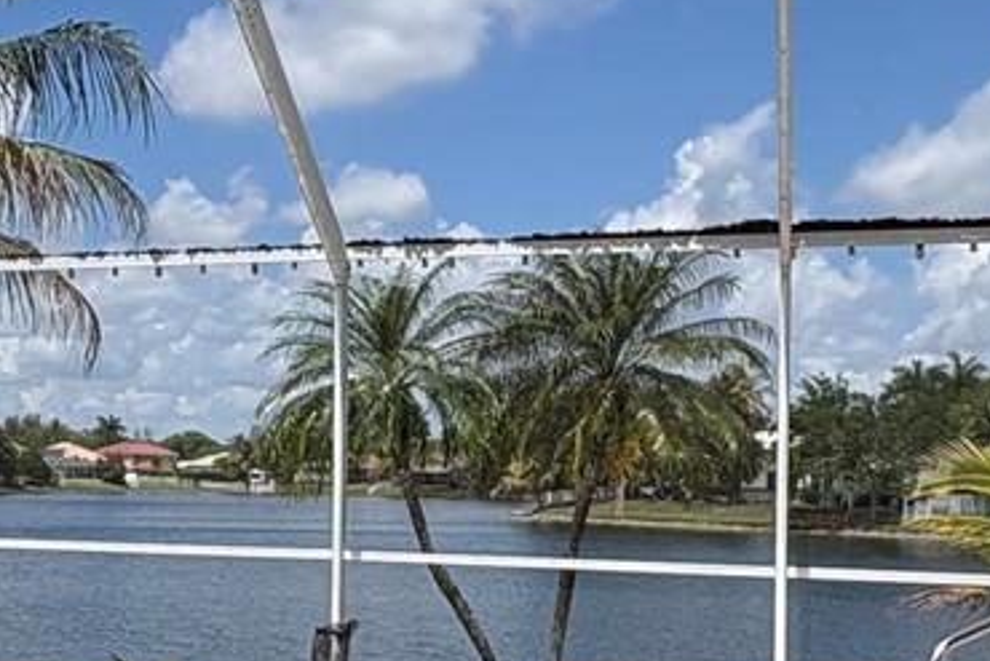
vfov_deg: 21.4
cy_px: 500
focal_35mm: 63
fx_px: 1733
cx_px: 169
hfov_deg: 30.9
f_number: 2.2
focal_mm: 2.22
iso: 50
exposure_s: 1/2415
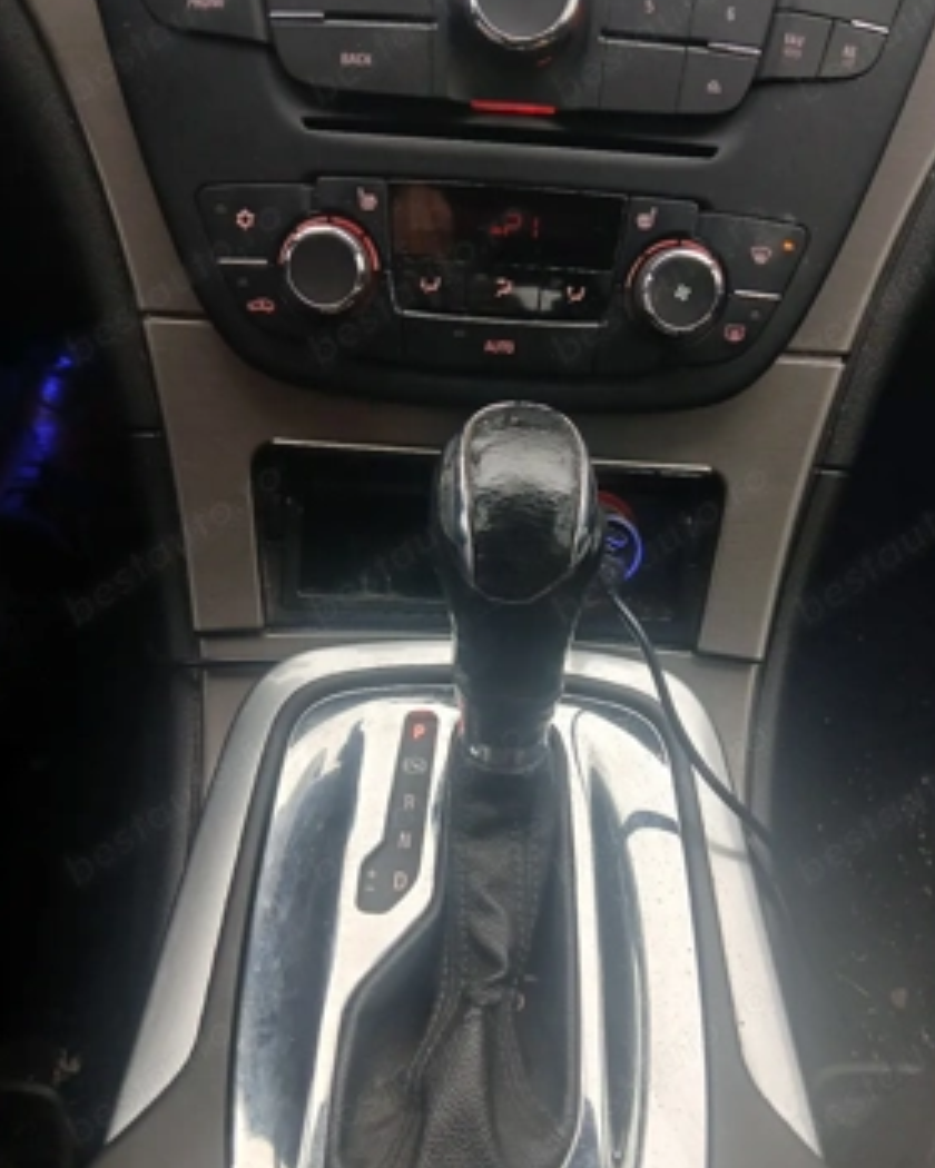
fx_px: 1003
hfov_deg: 49.9
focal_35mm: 29
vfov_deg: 60.4
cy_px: 587
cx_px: 498
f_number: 1.8
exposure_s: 1/50.3
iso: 100
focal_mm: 3.98
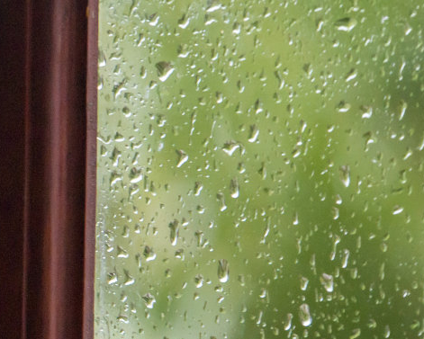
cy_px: 5
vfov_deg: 3.0
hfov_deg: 3.8
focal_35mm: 510
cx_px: -287
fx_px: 6401
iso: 1600
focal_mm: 160
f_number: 9
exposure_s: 1/500
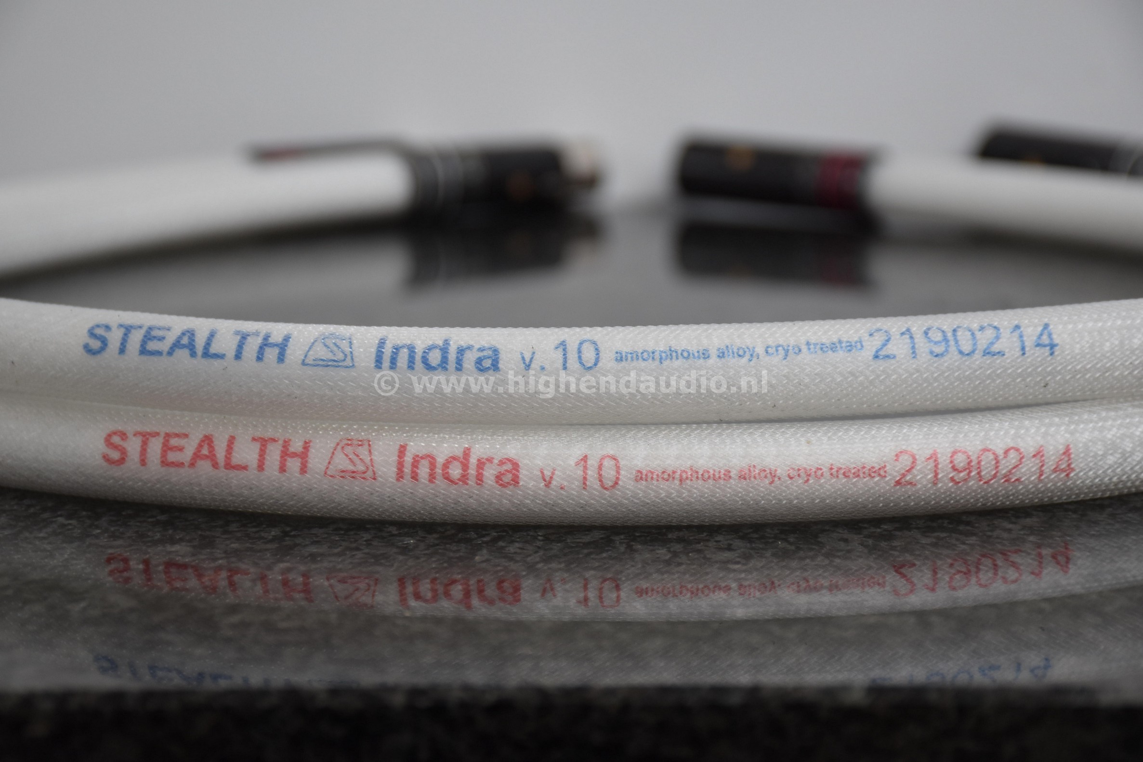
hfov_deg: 18.2
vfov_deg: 12.2
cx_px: 572
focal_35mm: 112
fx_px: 3572
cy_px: 381
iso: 400
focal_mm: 75
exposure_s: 1/125
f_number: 6.3
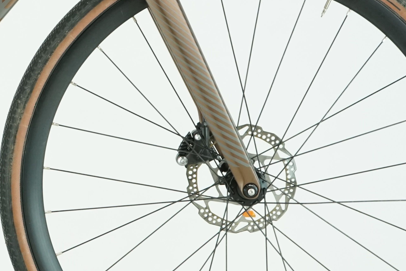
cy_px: 48
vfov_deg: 7.4
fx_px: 2098
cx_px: -122
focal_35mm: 186
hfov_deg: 10.8
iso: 1600
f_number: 5.6
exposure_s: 1/200
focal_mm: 61
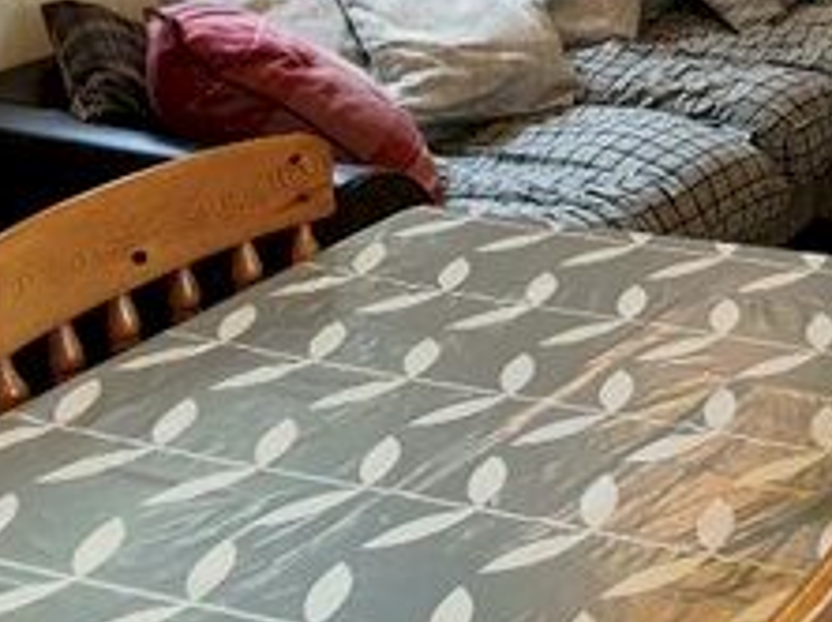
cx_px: 1207
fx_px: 1969
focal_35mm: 82
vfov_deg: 16.3
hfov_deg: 20.7
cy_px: -328
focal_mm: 4.3
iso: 125
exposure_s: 1/50
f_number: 2.4
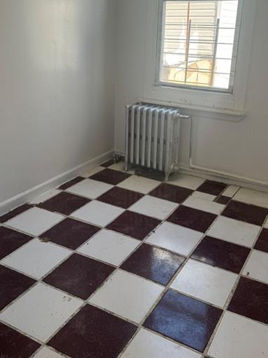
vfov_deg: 50.8
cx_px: 135
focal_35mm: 36
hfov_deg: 39.7
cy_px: 134
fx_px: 372
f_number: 1.78
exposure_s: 1/145
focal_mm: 6.76
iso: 64
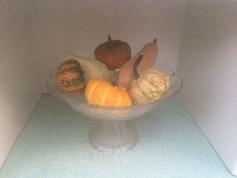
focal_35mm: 29
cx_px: 118
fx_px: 199
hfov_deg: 61.7
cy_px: 89
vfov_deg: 48.2
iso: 125
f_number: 2.2
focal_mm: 4.15
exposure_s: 1/33
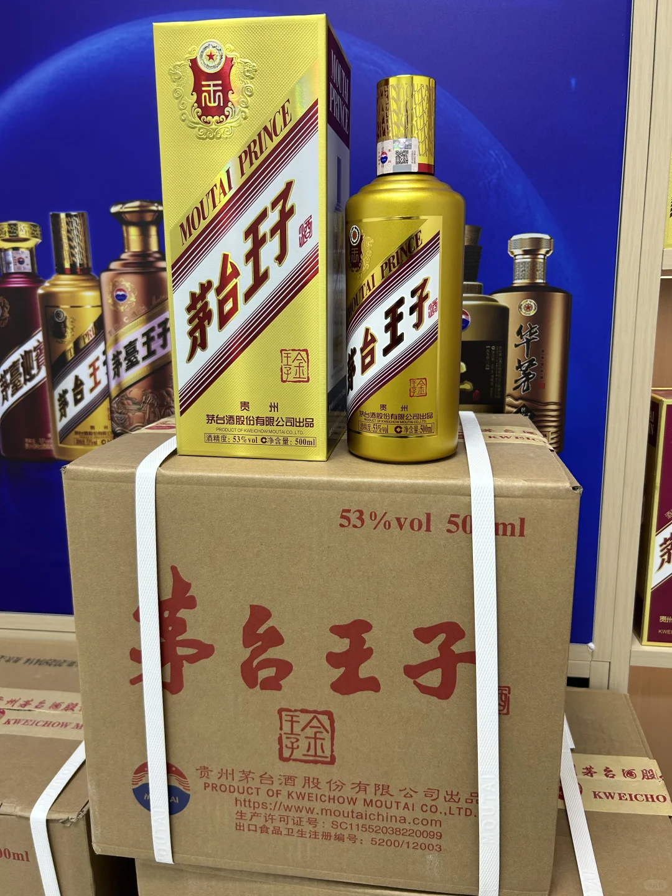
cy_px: 448
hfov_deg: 53.1
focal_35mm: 26
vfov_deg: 67.3
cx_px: 336
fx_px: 673
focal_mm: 5.7
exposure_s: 1/100
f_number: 1.5
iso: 80
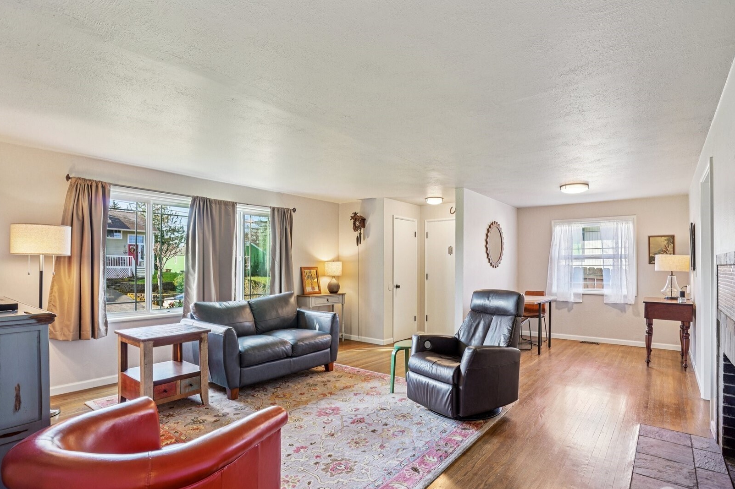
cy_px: 257
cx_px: 379
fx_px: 367
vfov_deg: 67.3
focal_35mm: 18
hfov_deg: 90.0
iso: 400
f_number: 8
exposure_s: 1/10
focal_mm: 17
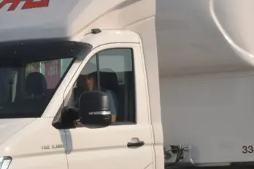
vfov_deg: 9.1
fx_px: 1057
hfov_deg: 13.7
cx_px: 117
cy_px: 115
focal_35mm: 150
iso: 200
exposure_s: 1/400
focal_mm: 34
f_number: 10
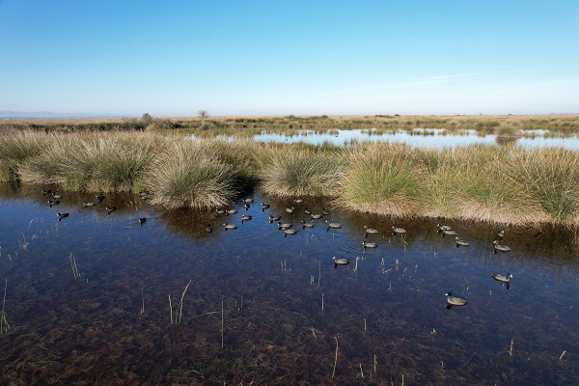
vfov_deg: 57.2
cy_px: 193
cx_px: 290
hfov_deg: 78.6
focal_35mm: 22
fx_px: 354
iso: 100
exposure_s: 1/1250
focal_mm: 8.38
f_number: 2.8
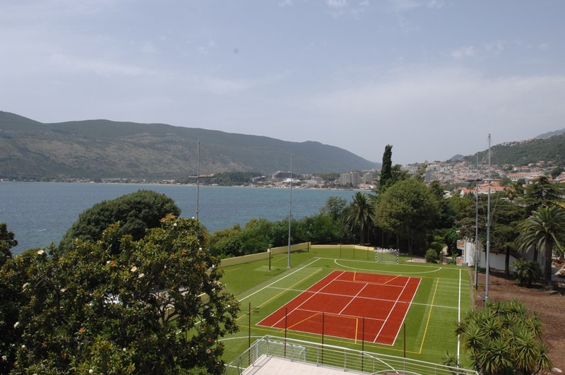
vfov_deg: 45.5
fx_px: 447
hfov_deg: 64.6
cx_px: 282
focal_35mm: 28
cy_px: 188
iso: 160
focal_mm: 19
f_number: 11
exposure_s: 1/250
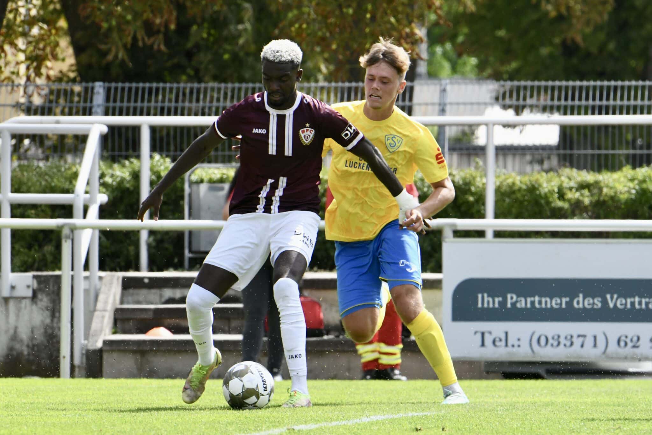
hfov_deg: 5.4
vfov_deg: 3.6
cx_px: 326
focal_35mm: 380
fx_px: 6883
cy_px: 218
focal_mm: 380
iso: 2000
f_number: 10
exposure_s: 1/1600
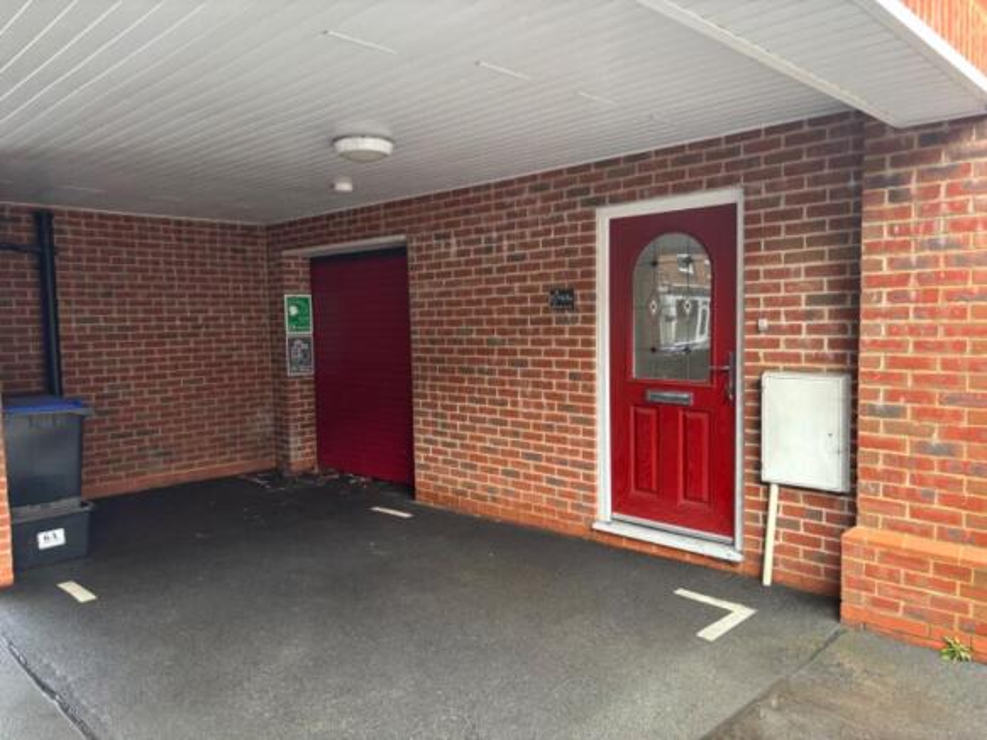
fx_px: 741
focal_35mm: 26
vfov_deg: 53.0
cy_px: 370
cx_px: 494
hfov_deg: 67.3
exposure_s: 1/108
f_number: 1.6
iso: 125
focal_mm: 5.96
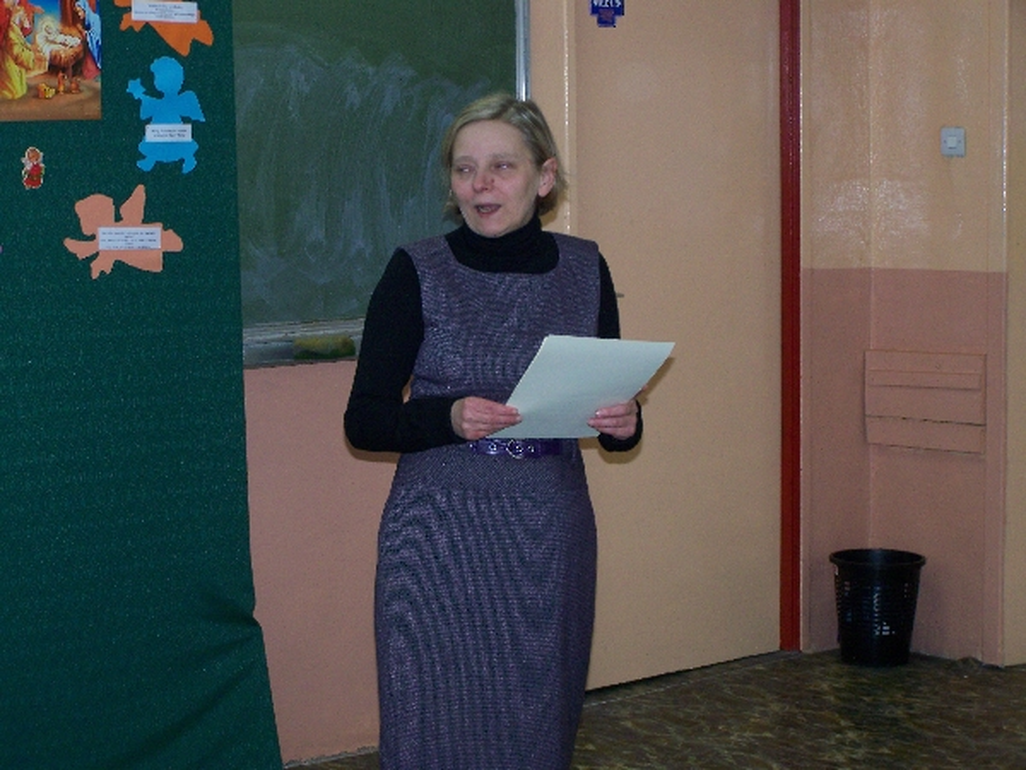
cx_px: 513
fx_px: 2430
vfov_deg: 18.0
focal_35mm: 82
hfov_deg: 23.8
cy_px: 385
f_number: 3.2
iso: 160
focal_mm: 13.7
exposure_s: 1/80
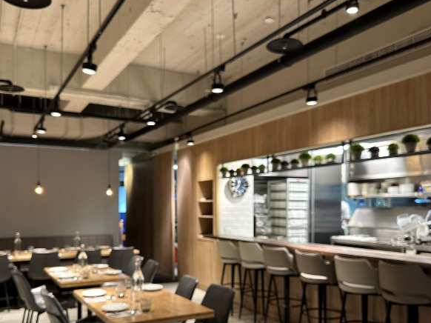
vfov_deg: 42.6
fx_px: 411
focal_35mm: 33
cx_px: 201
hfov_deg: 55.3
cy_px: 203
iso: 200
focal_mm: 6.86
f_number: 1.78
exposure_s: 1/60
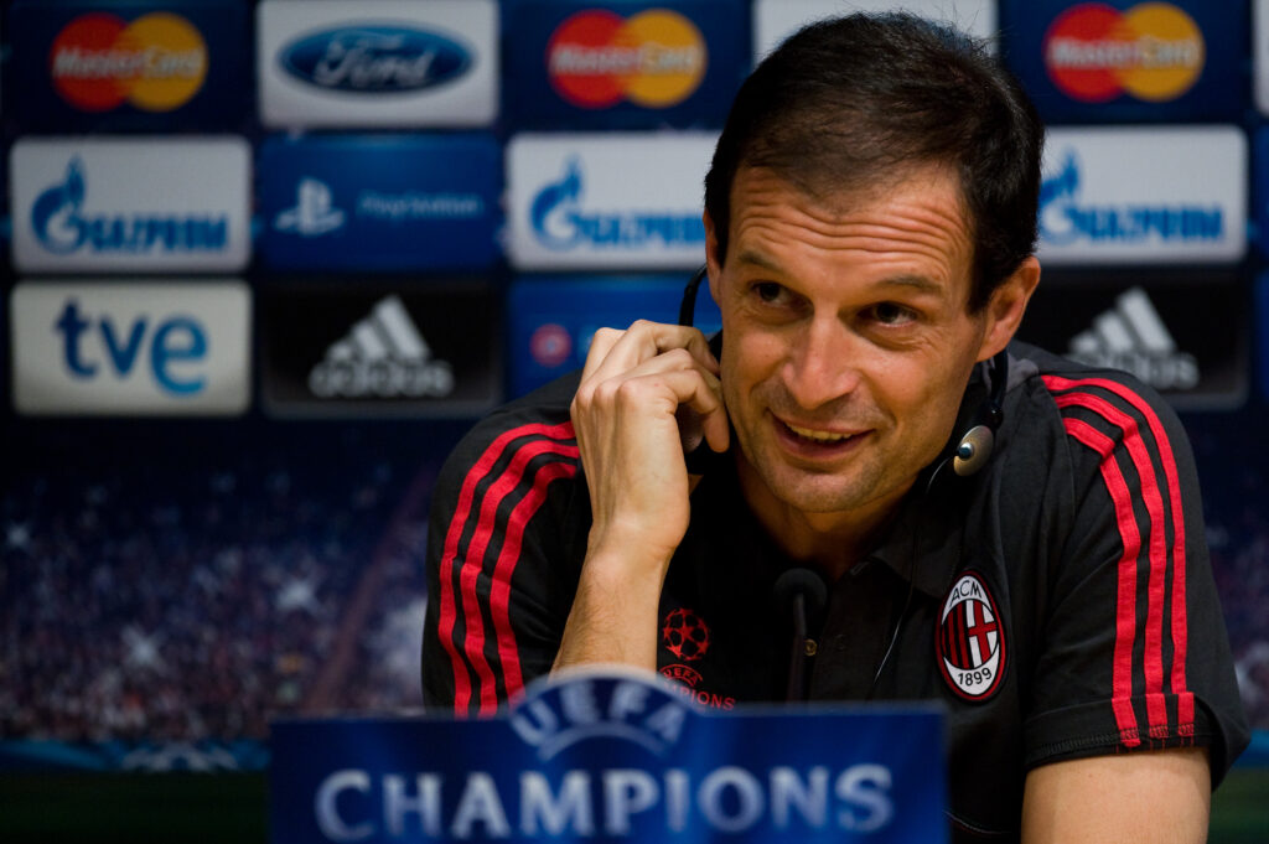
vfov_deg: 3.4
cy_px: 422
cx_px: 634
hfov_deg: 5.2
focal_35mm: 400
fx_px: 14088
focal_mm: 400
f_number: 2.8
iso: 1600
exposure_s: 1/200
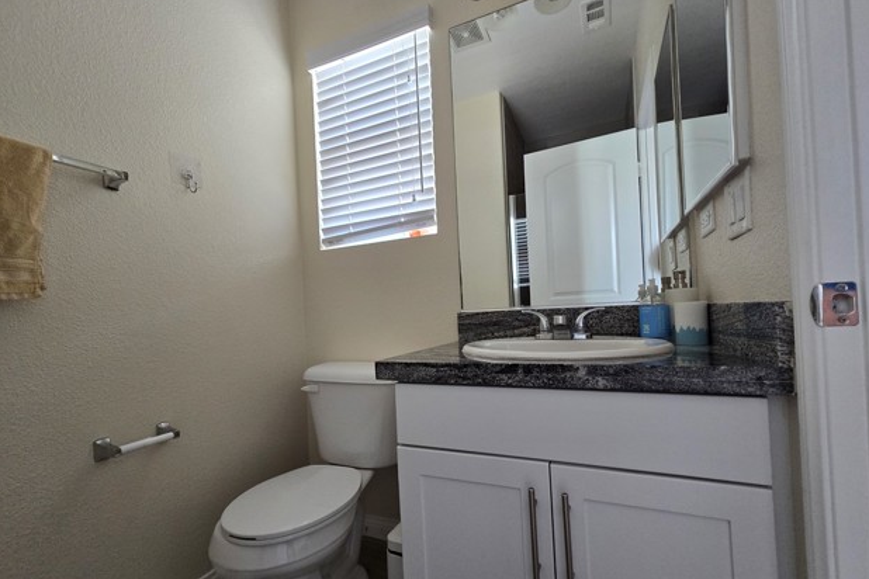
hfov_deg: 104.3
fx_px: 338
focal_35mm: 14
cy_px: 311
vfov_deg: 81.1
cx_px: 436
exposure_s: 1/60
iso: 250
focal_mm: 2.2
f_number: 2.2
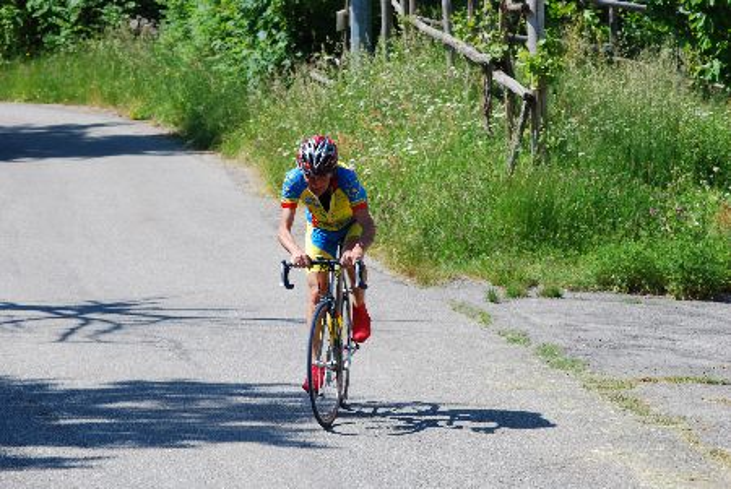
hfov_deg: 11.2
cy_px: 244
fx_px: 3719
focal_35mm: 183
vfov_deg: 7.5
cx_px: 366
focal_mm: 122
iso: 100
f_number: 9
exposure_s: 1/125
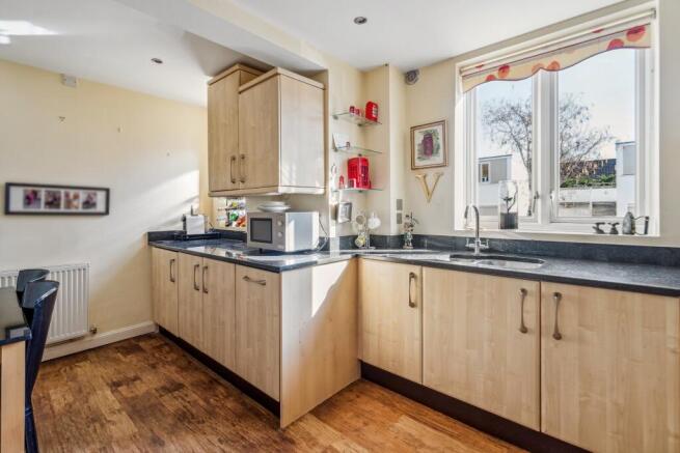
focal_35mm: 16
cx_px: 340
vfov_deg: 73.8
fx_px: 302
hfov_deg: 96.7
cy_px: 226
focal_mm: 16
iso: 320
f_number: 6.3
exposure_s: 1/30
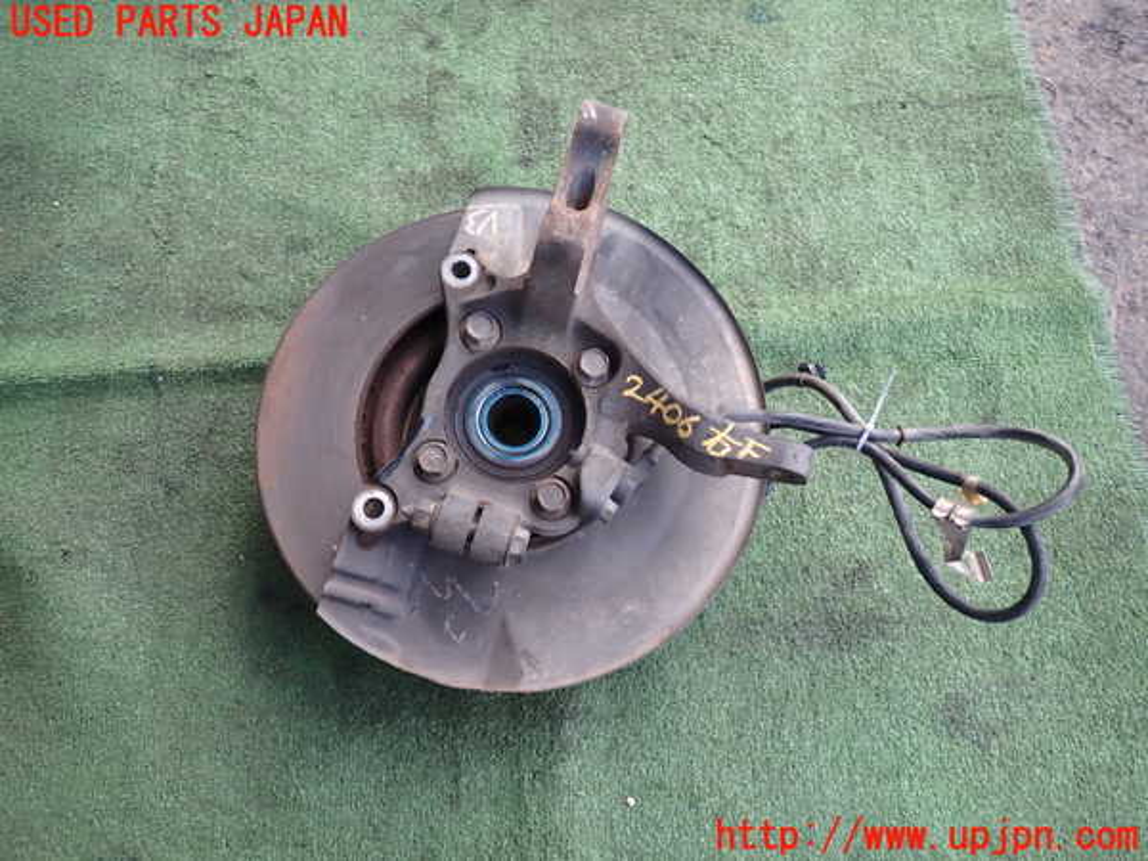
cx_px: 574
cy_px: 430
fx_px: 829
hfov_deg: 69.4
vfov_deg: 54.9
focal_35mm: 25
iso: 100
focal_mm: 4.5
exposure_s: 1/125
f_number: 2
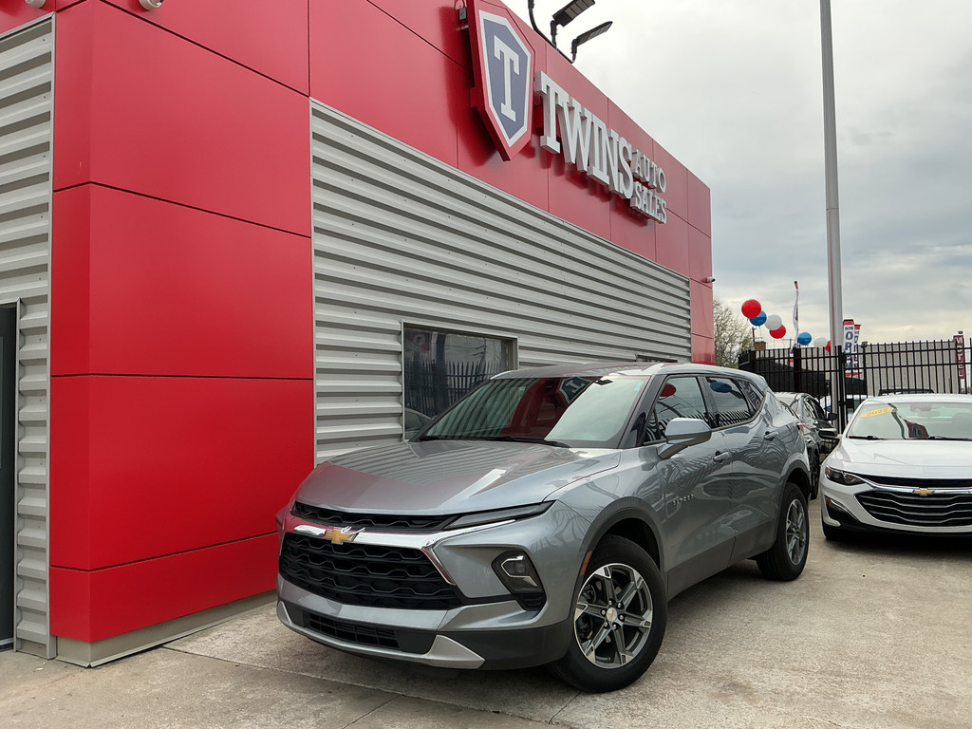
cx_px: 486
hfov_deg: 61.7
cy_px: 364
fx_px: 814
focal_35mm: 29
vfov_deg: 48.2
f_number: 1.8
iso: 25
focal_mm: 3
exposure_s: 1/1144
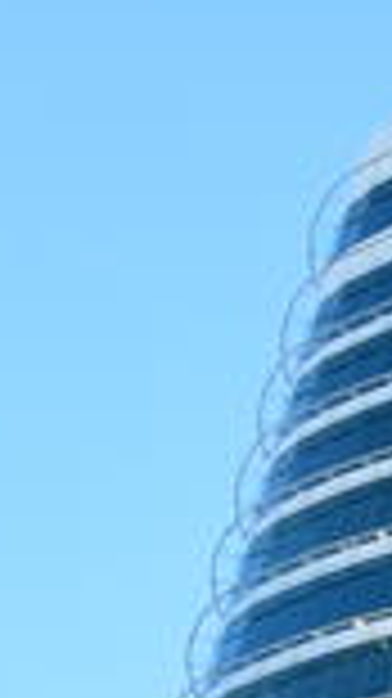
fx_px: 2943
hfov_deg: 5.8
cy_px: 671
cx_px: 1825
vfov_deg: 13.4
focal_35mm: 159
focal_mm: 18
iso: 100
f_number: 8
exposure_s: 1/30
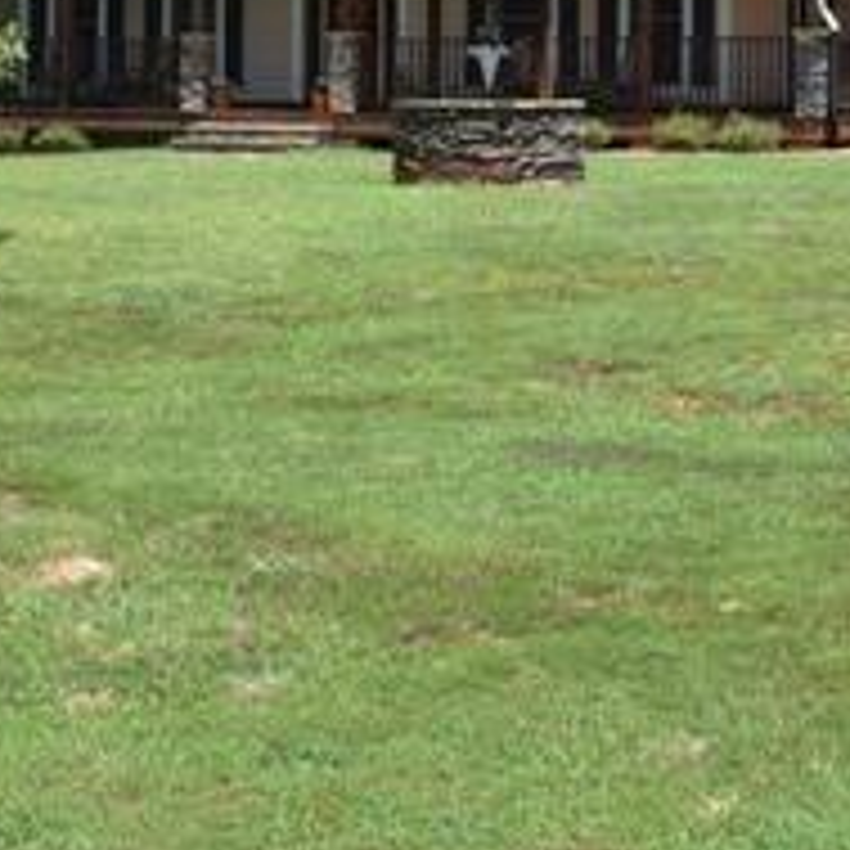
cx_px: 576
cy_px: -47
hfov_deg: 18.2
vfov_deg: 17.8
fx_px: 2639
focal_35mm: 95
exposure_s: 1/320
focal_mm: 22
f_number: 9
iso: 200
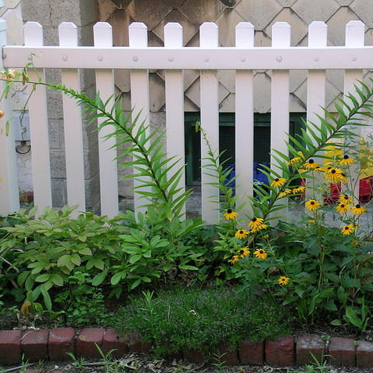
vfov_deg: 20.9
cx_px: 236
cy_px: 186
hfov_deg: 20.8
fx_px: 1012
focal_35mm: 83
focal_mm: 14.5
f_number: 4.4
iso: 50
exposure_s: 1/60.3
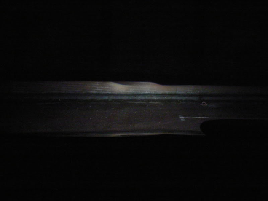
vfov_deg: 39.7
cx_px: 134
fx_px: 279
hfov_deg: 51.4
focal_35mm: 36
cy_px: 100
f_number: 8
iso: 400
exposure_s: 1/4
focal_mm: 6
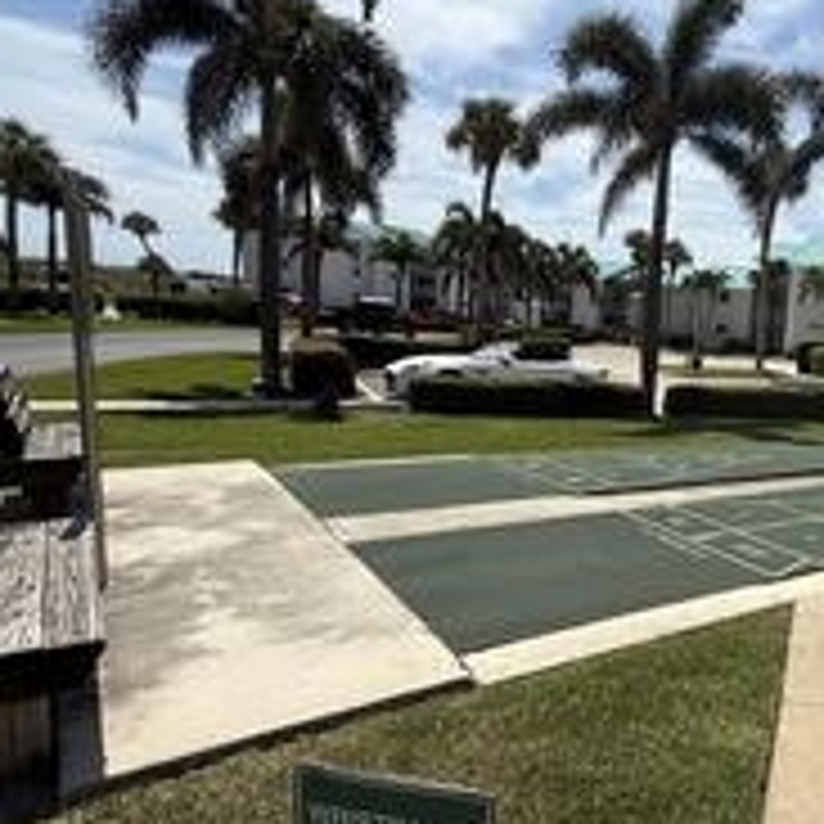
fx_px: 727
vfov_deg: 58.9
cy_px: 459
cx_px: 756
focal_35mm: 27
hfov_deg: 51.4
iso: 50
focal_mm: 2.22
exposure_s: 1/3289
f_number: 2.2
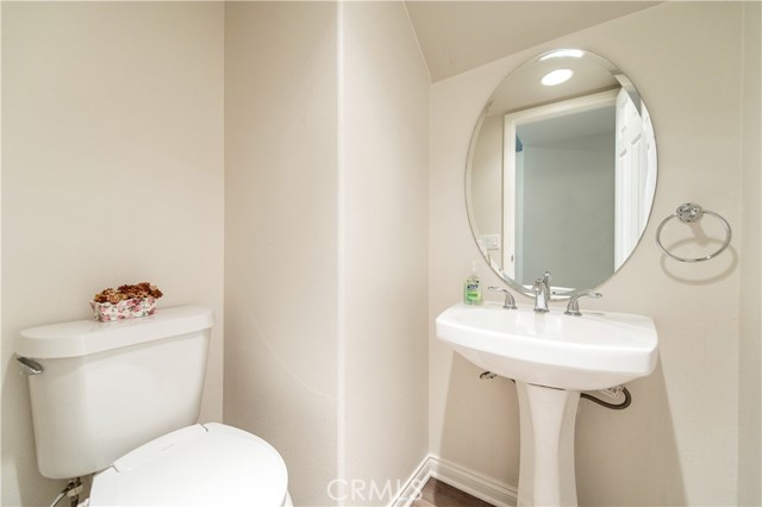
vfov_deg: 81.1
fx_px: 296
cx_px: 381
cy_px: 254
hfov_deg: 104.3
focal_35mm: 14
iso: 900
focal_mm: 14
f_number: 2.8
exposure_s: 1/125
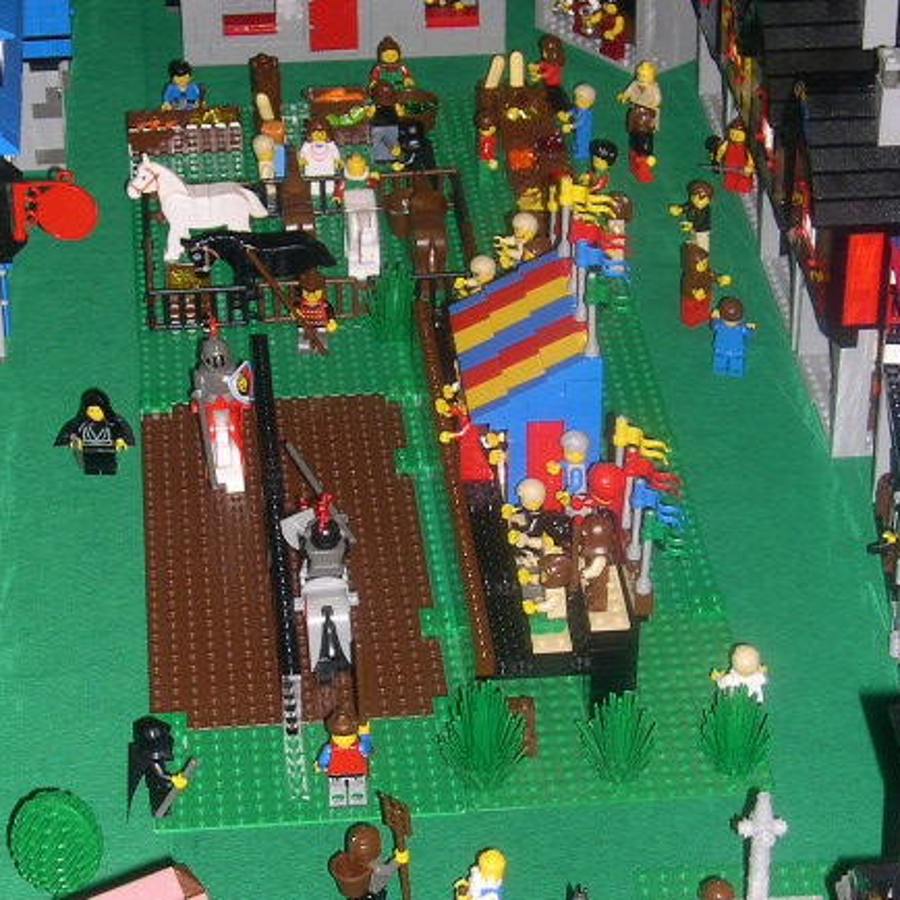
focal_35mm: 98
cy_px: 448
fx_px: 2883
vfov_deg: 17.7
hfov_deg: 17.7
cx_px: 411
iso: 100
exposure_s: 1/60
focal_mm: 10.1
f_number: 3.1
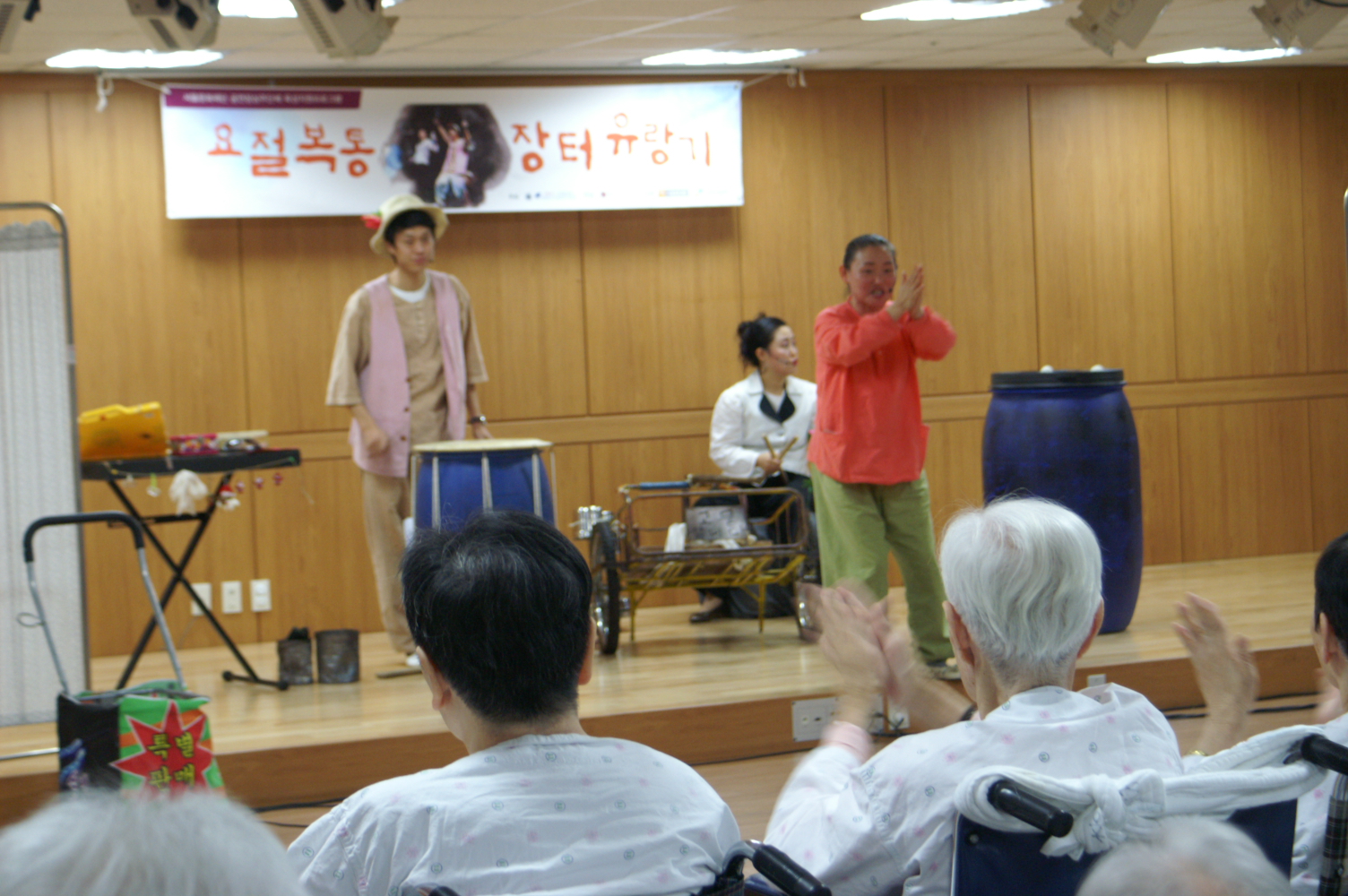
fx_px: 2806
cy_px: 448
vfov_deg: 18.1
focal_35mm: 75
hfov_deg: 27.0
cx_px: 674
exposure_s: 1/50
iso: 800
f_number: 5.6
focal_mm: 50
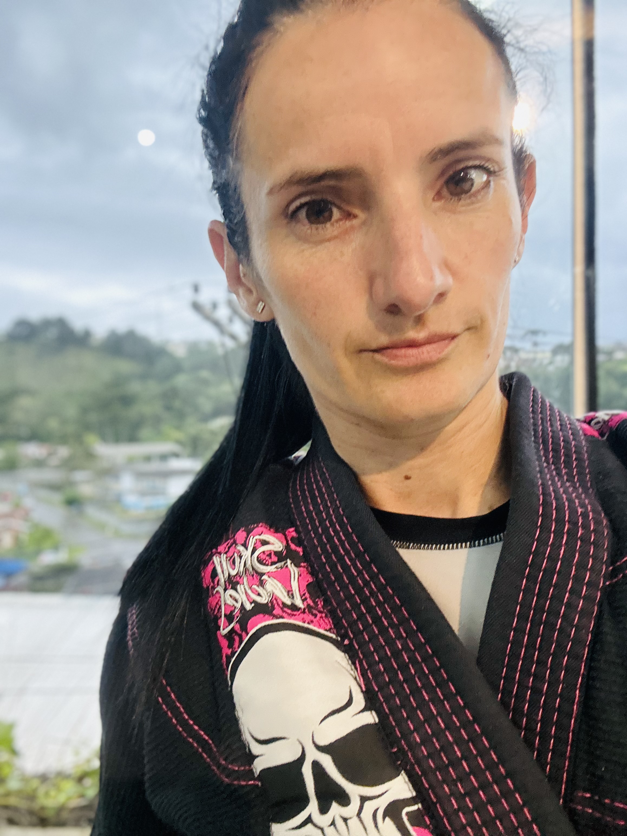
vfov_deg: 60.0
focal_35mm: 30
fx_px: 725
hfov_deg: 46.8
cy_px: 418
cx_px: 314
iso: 250
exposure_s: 1/60
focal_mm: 2.69
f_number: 1.9
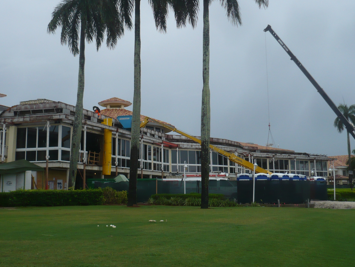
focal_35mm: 48
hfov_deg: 39.7
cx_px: 177
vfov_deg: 30.1
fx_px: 492
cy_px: 98
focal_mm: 5.8
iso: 100
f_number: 2.8
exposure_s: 1/800
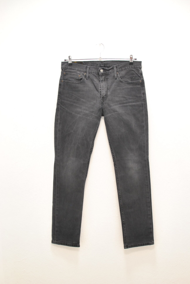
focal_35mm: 52
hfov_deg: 25.8
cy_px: 142
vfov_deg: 37.8
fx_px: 414
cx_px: 95
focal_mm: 35
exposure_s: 1/80
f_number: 4
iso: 800
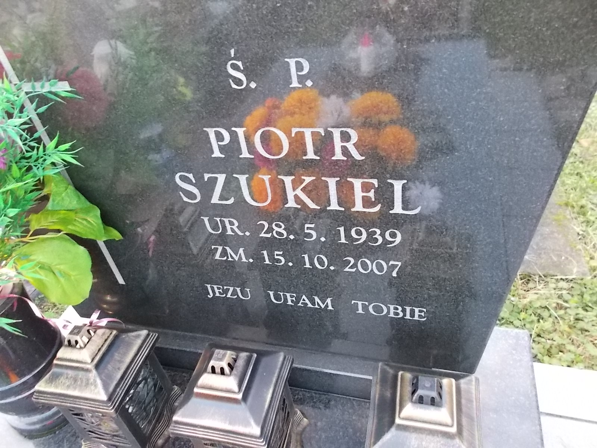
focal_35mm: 26
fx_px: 448
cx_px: 298
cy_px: 224
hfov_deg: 67.3
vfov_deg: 53.1
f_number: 3.2
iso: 400
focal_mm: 4.6
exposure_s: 1/20
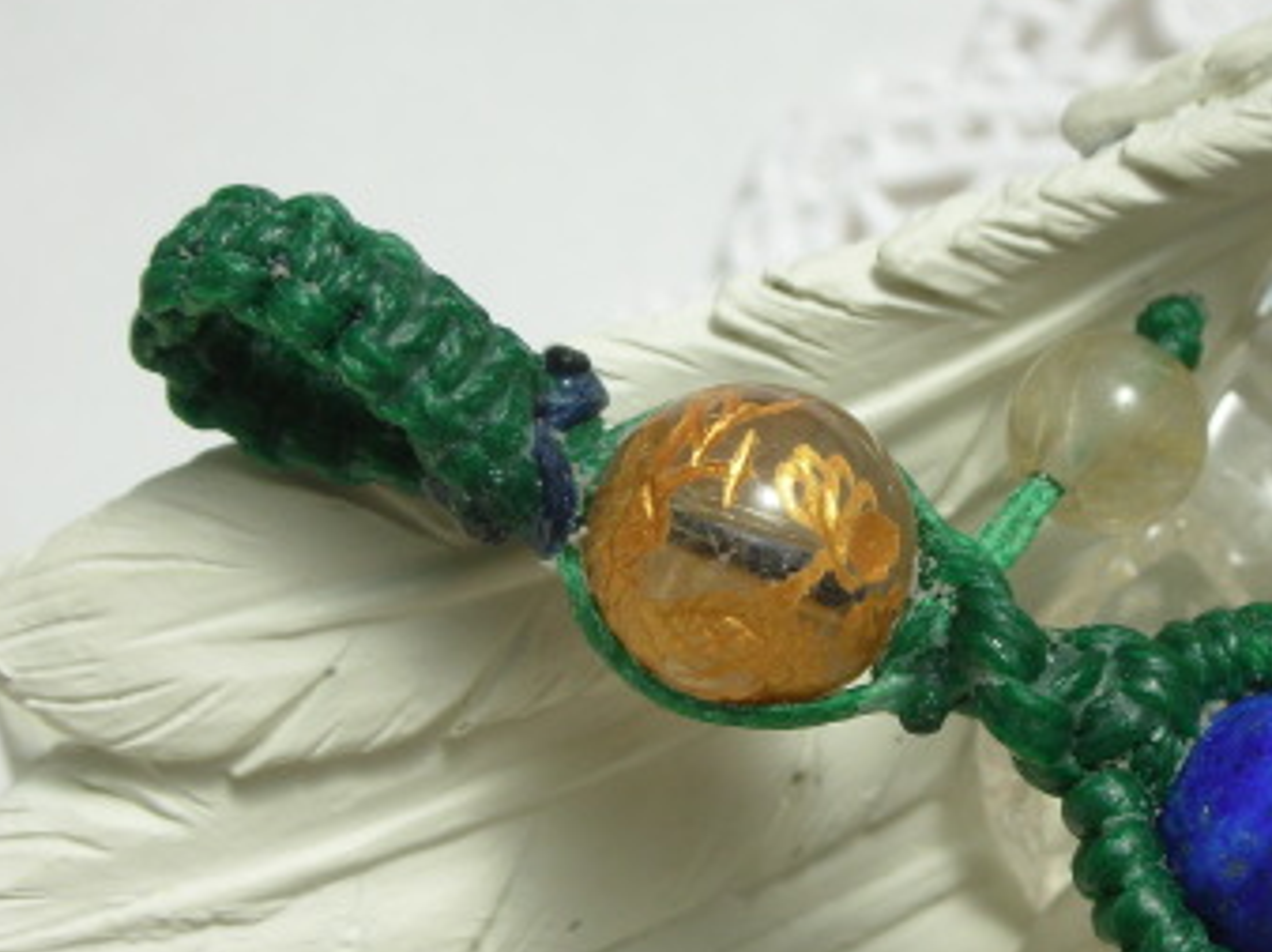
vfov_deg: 13.7
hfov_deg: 18.2
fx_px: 3966
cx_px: 775
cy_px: 559
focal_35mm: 108
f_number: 12.4
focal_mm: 12.2
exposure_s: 1/103
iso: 50
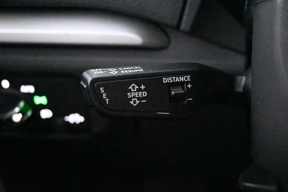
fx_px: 456
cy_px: 96
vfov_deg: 23.8
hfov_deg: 35.1
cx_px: 144
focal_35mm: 57
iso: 45600
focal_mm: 38
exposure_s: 1/60
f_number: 5.6
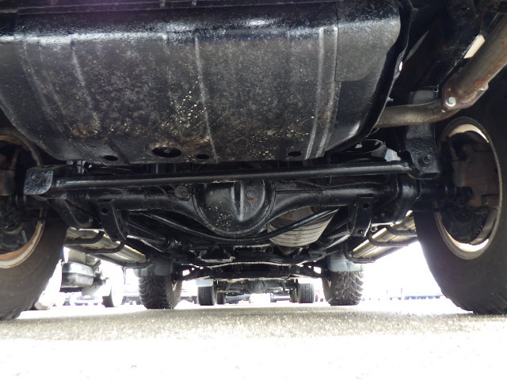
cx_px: 254
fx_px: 410
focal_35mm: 28
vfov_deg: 49.7
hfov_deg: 63.4
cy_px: 190
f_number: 3.5
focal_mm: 5
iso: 125
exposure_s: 1/45
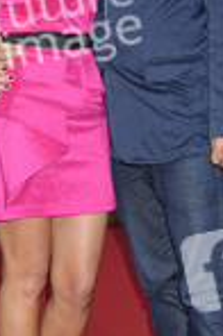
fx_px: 1568
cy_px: 145
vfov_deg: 12.3
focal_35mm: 168
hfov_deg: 8.1
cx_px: 91
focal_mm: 62
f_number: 7.1
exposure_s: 1/160
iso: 400
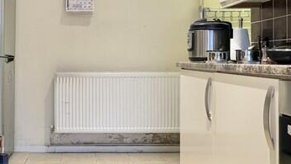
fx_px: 347
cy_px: 57
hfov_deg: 44.2
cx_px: 77
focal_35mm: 45
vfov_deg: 26.4
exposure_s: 1/50
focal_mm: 2.22
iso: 400
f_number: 2.2
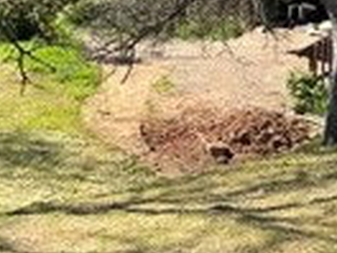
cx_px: -189
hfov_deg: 13.5
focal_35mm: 136
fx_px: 1324
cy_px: 92
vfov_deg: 10.9
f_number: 1.8
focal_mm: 3
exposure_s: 1/683
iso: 25
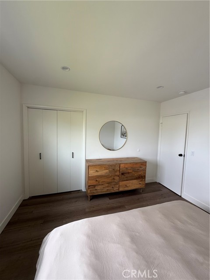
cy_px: 140
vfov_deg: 102.1
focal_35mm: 14
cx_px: 105
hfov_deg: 85.7
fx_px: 113
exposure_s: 1/99
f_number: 2.2
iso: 80
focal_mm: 2.22
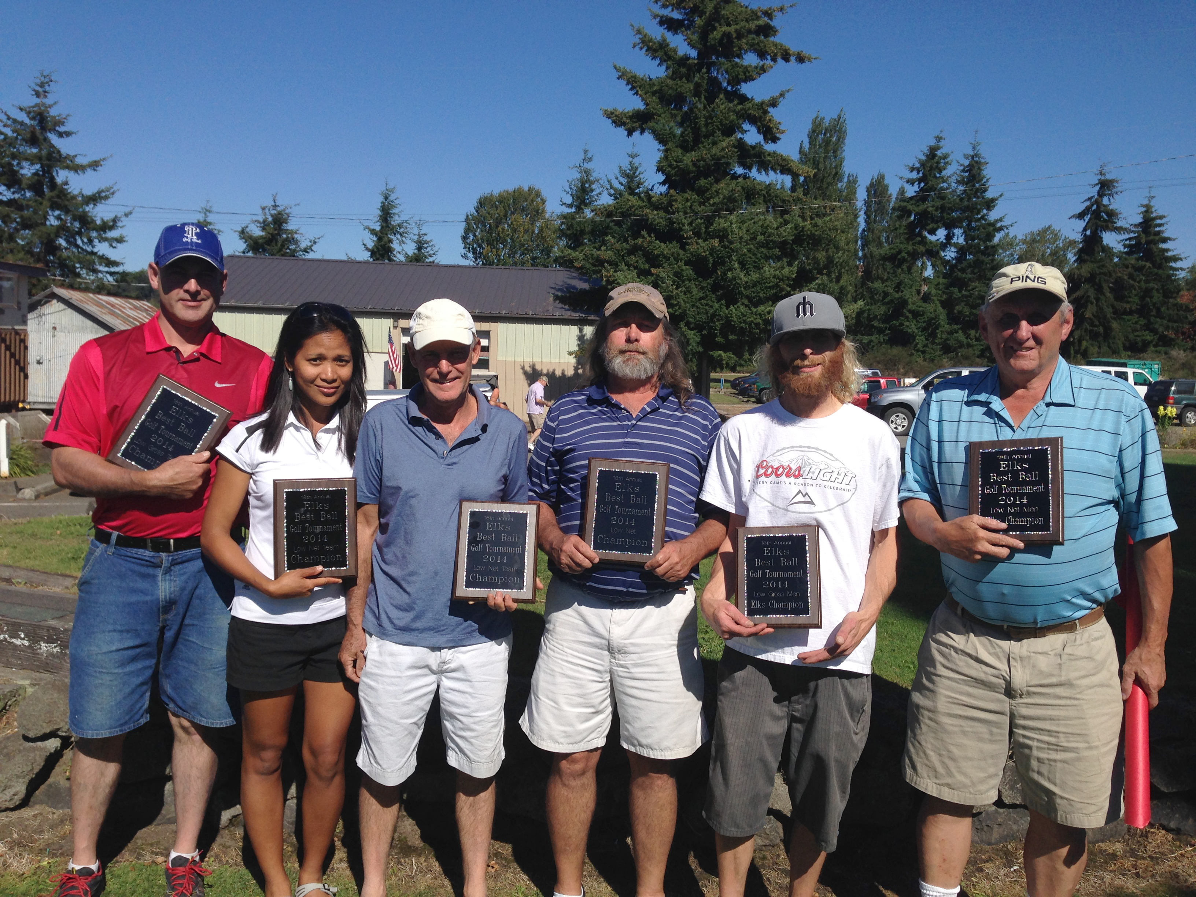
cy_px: 448
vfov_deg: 42.9
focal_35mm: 33
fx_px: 1140
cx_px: 598
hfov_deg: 55.4
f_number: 2.4
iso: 50
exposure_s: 1/2584
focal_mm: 4.12
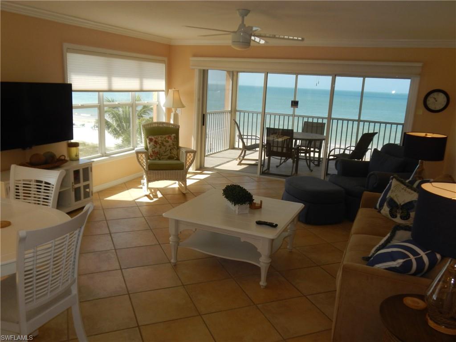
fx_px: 382
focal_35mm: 29
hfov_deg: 61.7
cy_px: 171
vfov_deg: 48.2
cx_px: 228
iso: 125
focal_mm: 5.2
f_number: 3.3
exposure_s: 1/200
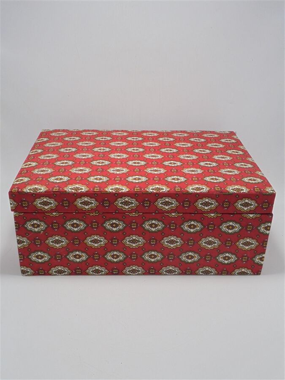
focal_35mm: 38
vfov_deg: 49.0
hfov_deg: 37.7
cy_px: 190
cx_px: 142
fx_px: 417
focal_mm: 6.9
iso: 100
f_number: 4.2
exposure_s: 1/50
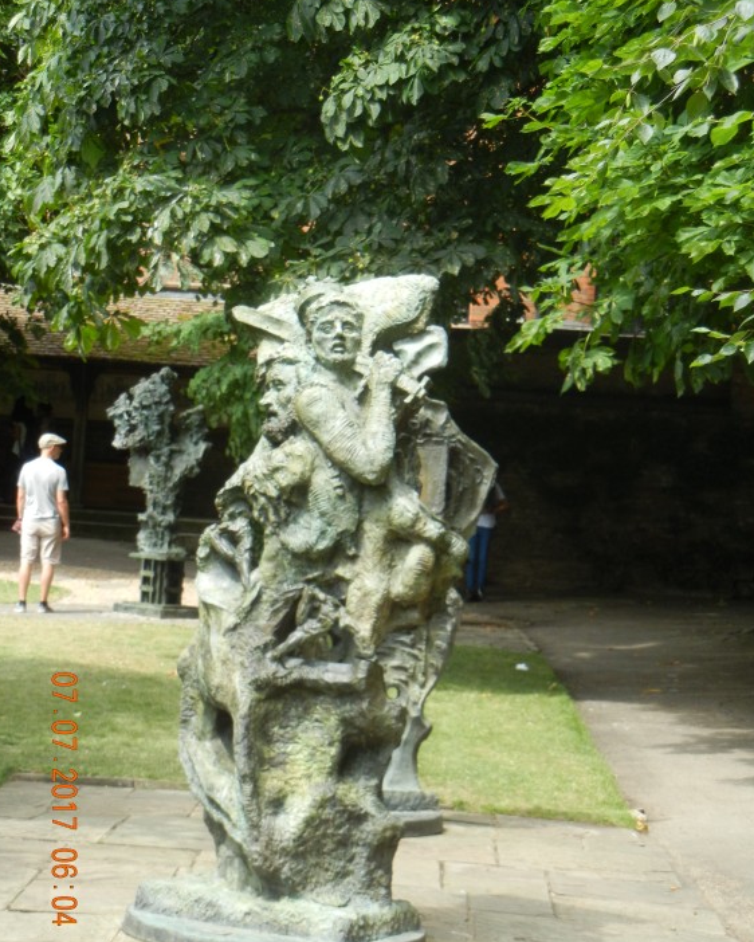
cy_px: 474
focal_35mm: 95
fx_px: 2649
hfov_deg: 16.2
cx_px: 370
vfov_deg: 20.2
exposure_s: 1/250
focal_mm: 16
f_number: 4.4
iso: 250
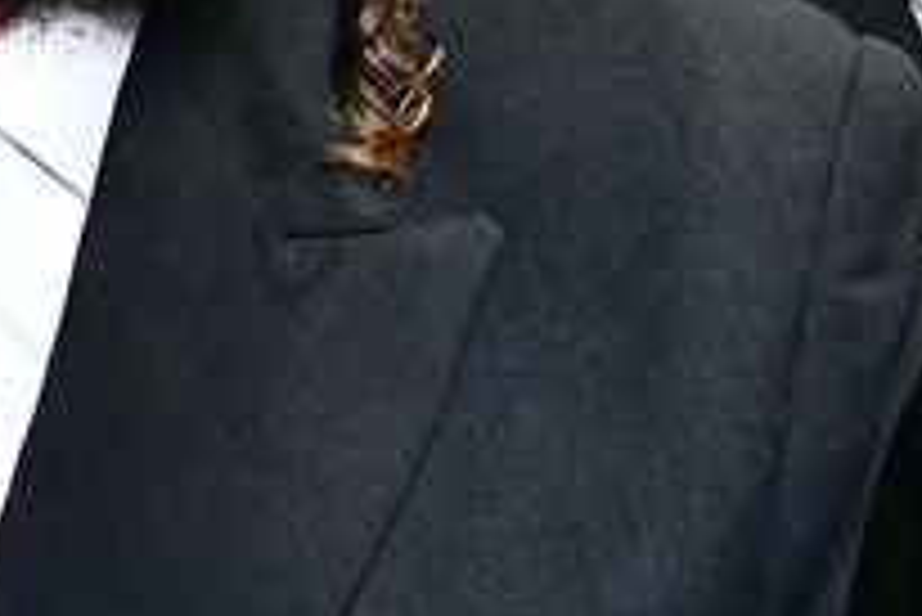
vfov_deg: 5.3
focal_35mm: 259
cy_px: -223
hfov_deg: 6.9
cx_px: -2069
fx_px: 6638
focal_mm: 38
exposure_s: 1/250
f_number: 5.6
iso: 1600
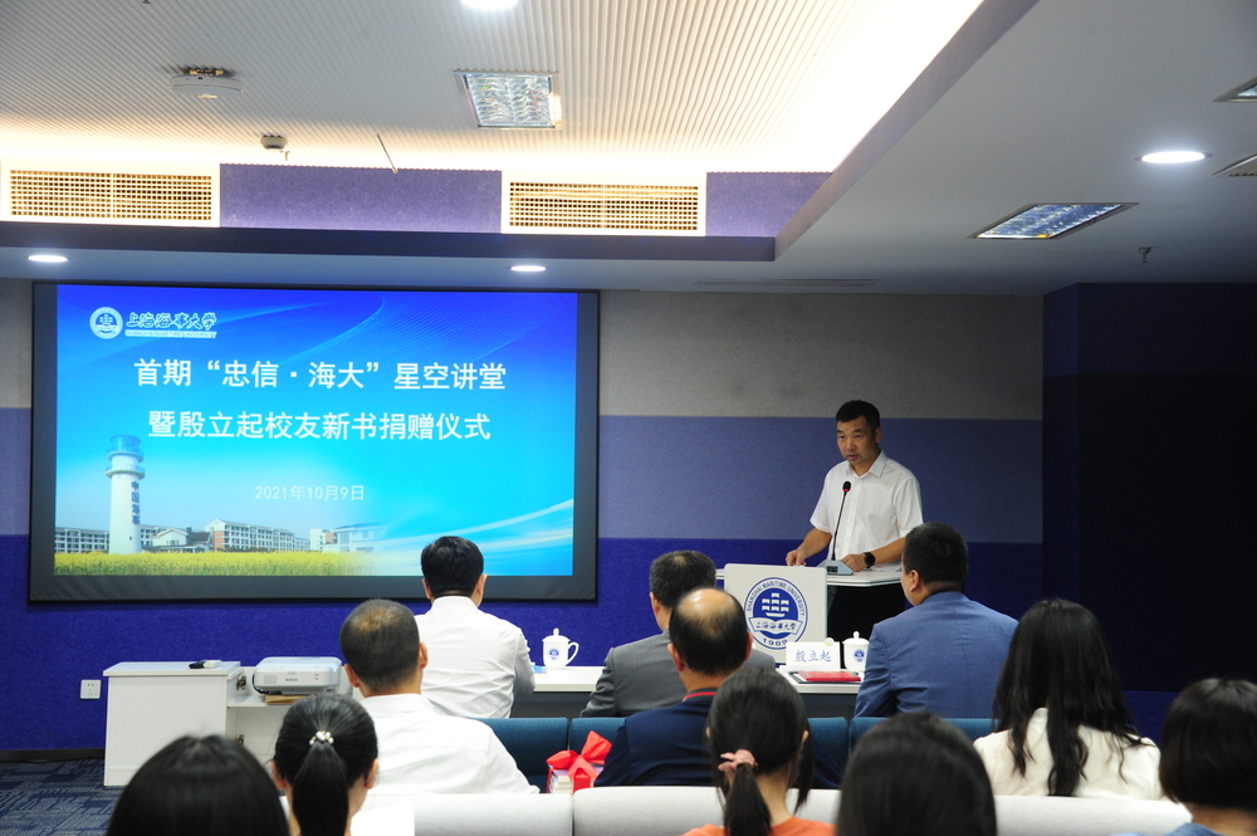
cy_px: 418
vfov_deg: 20.0
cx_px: 628
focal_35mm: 68
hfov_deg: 29.7
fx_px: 2372
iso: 1400
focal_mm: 68
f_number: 6.3
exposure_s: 1/30
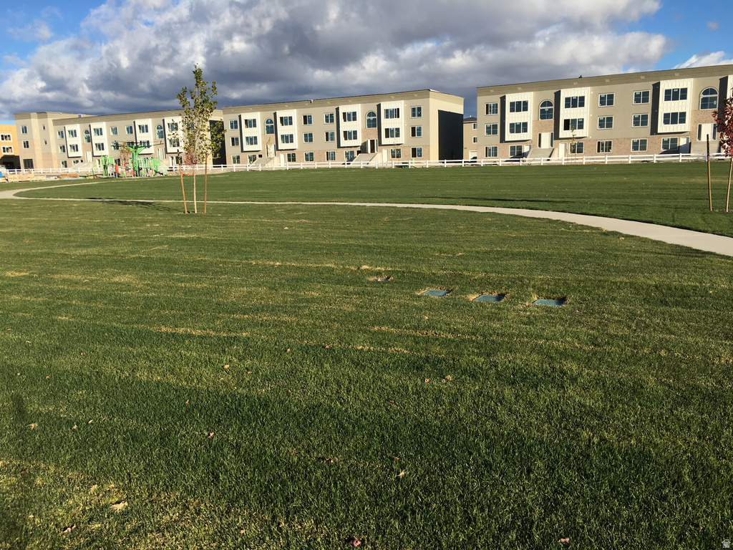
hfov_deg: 61.7
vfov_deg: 48.2
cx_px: 366
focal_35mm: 29
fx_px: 614
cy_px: 275
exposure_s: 1/1425
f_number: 2.2
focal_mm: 4.15
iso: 25
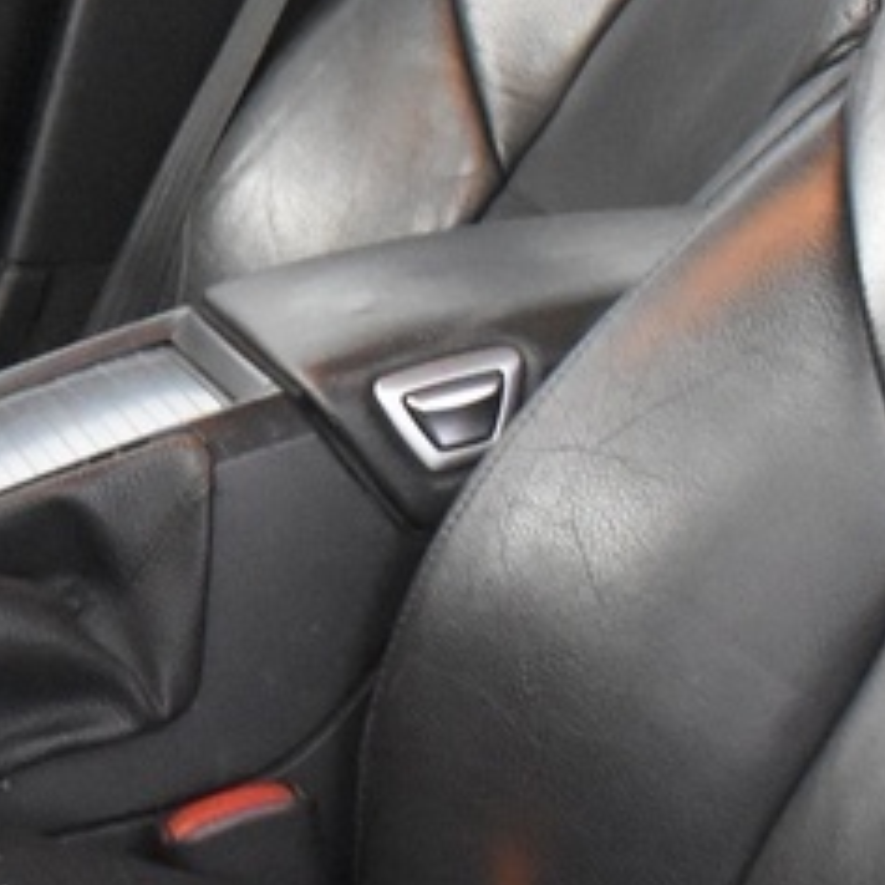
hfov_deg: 10.8
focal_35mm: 157
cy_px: 332
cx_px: -418
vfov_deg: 11.1
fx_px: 4541
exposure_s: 1/30
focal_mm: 18
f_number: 3.5
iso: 3200
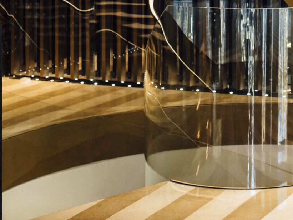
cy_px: -63
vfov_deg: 13.6
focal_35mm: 105
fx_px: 889
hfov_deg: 17.9
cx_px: 335
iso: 800
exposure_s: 1/125
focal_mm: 35
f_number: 2.2
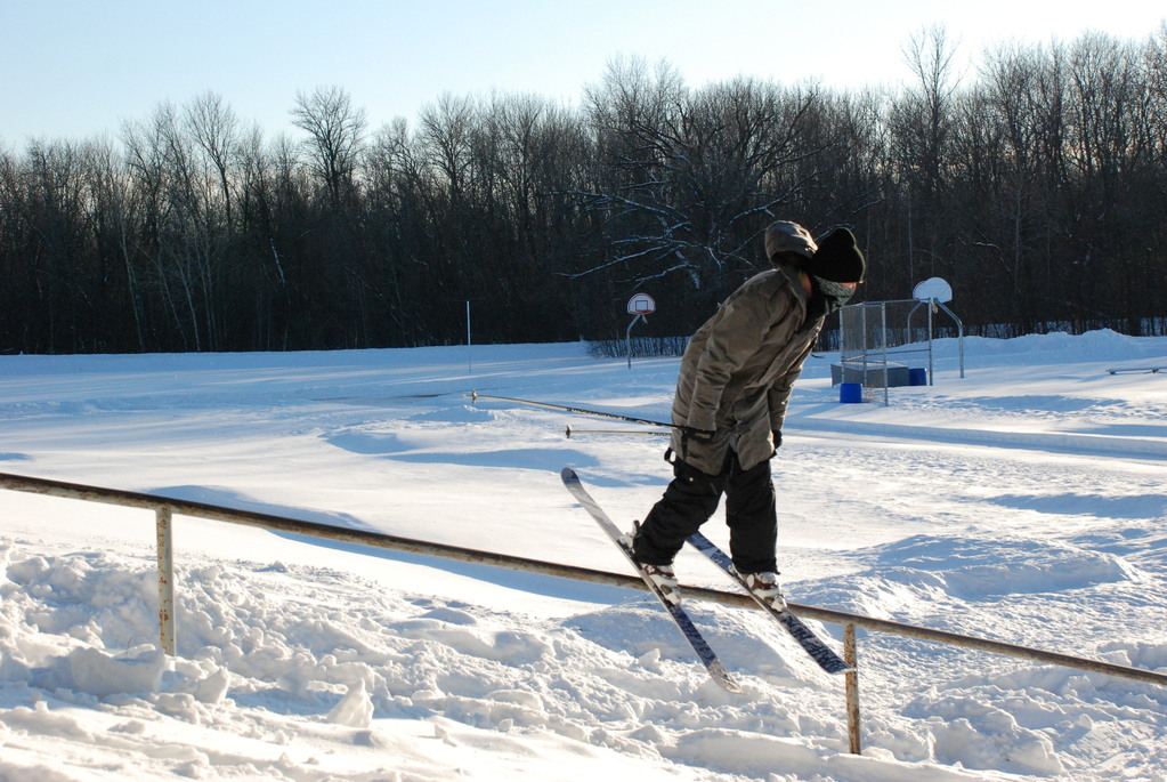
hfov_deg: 33.4
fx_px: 1947
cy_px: 391
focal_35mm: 60
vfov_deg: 22.7
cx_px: 584
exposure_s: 1/1500
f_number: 5.6
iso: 1000
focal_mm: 40
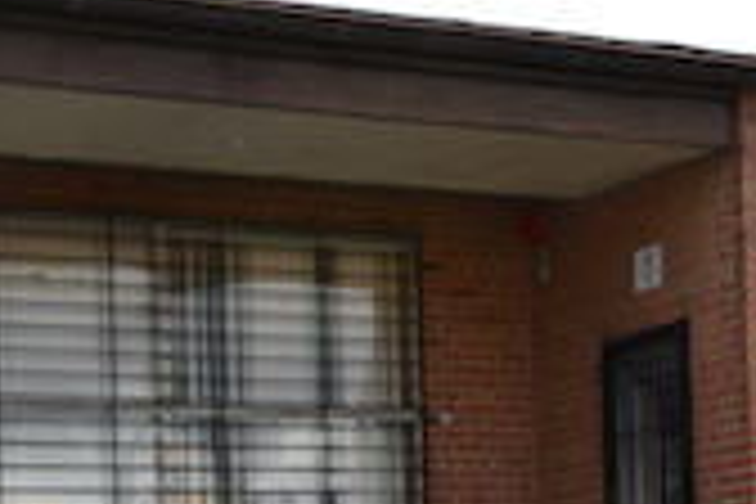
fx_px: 2436
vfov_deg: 11.7
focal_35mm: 116
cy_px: 533
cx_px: 1044
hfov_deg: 16.5
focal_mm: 26
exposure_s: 1/250
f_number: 4.5
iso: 100
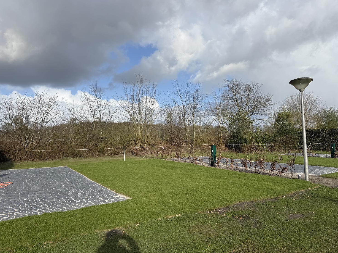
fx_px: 254
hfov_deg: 67.2
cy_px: 136
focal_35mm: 26
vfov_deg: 53.0
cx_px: 182
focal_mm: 6.76
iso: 80
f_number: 1.78
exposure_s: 1/4975
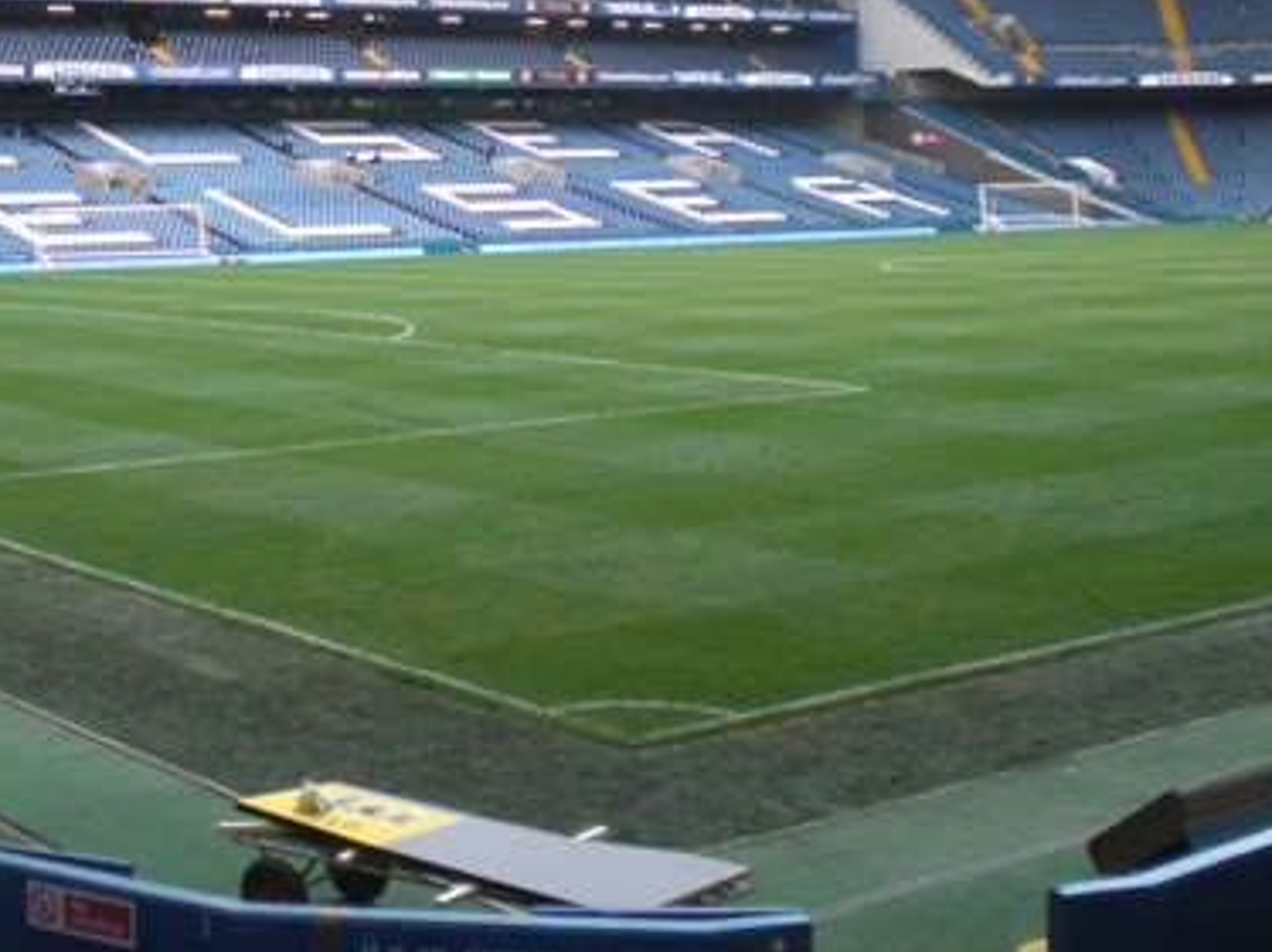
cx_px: 333
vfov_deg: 23.8
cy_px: 258
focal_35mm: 61
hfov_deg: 31.2
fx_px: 2240
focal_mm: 6.3
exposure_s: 1/160
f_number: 3.1
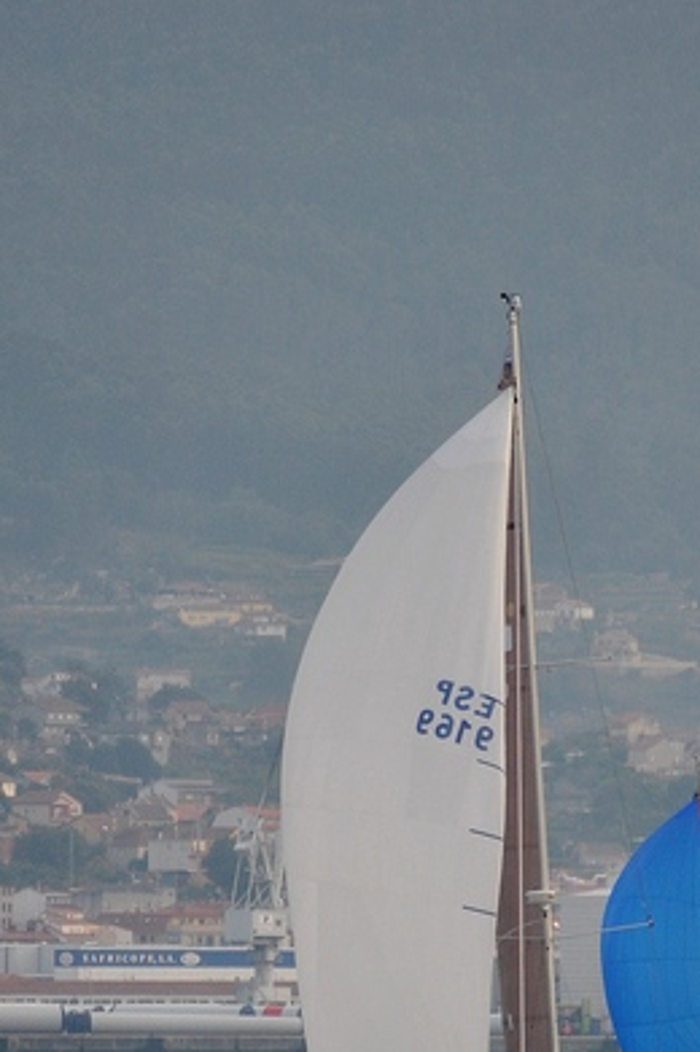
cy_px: 796
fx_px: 20130
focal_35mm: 689
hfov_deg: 2.0
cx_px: 460
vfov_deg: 3.0
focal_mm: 200
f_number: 5.6
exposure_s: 1/500
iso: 250
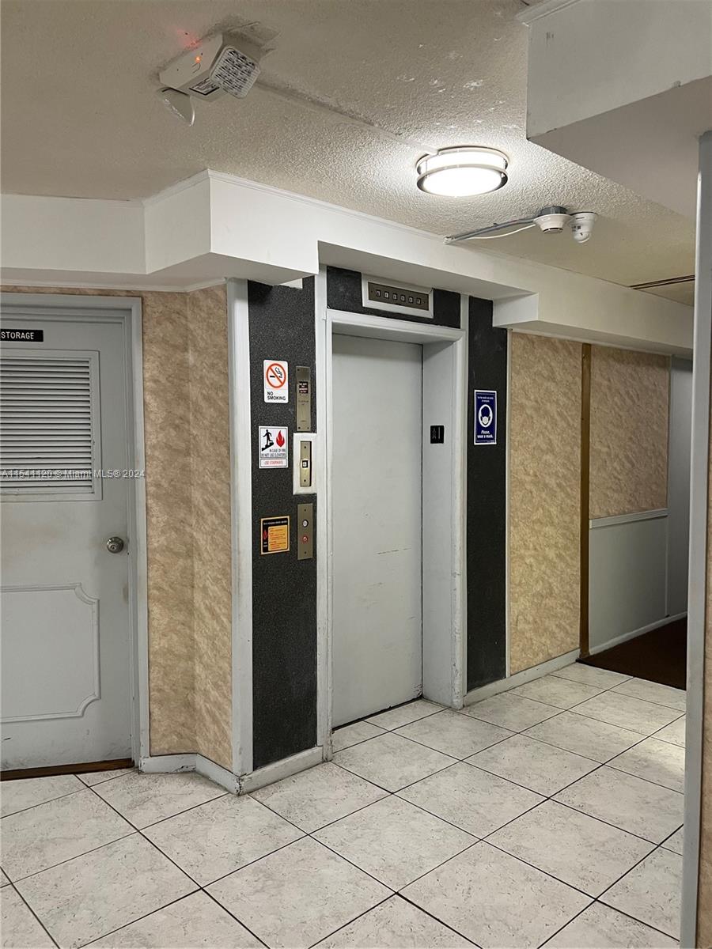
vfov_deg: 67.3
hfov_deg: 53.1
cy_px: 474
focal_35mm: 26
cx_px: 356
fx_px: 713
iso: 160
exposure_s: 1/60
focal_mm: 5.7
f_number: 1.5
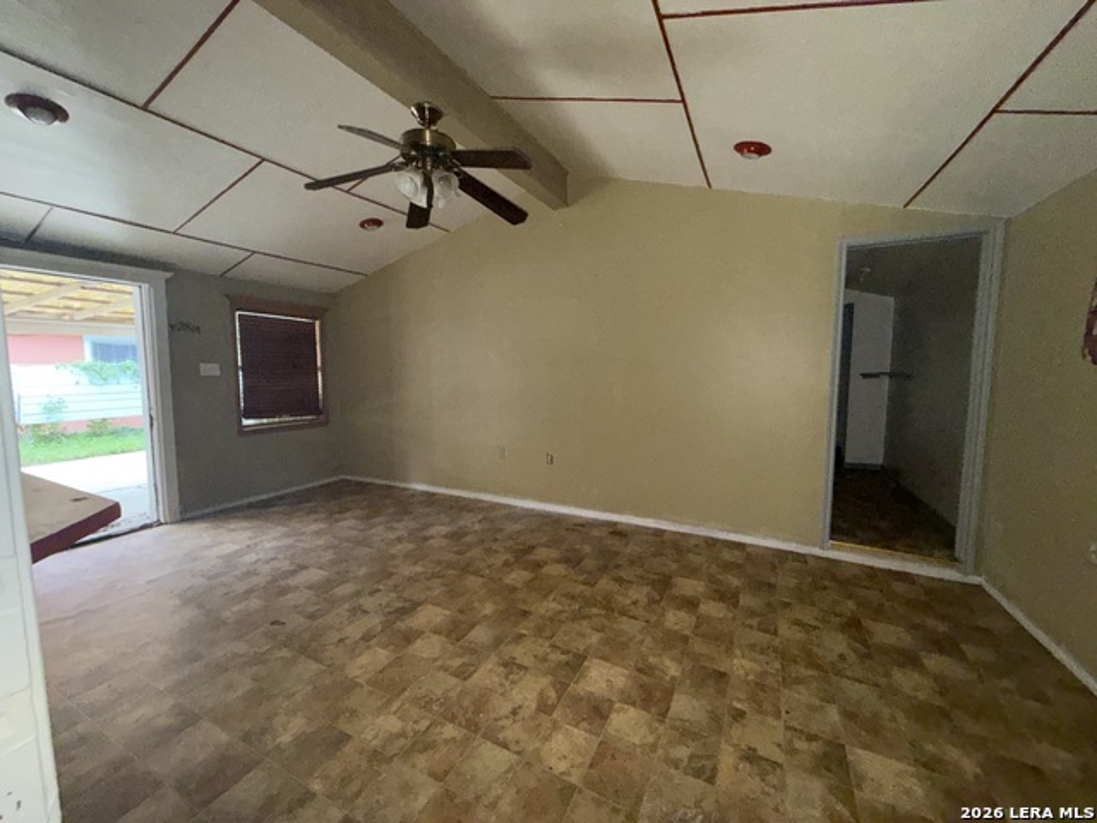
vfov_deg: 85.7
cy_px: 412
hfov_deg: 102.1
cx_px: 548
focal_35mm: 14
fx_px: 444
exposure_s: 1/40
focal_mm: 2.22
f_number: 2.2
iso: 640
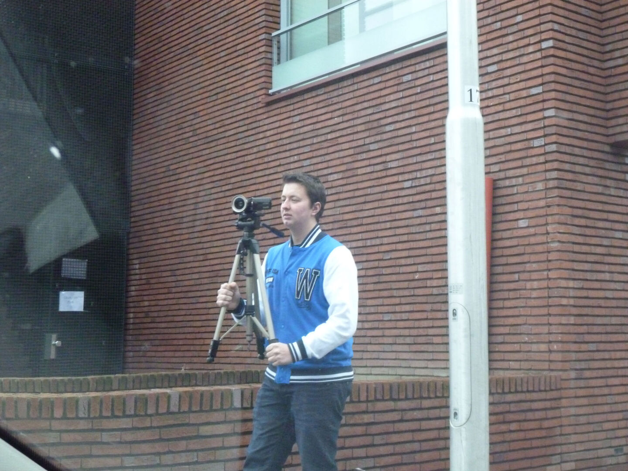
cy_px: 236
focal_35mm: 55
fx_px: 998
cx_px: 314
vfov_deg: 26.6
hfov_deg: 34.9
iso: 800
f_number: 4.9
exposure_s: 1/80
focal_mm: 9.8
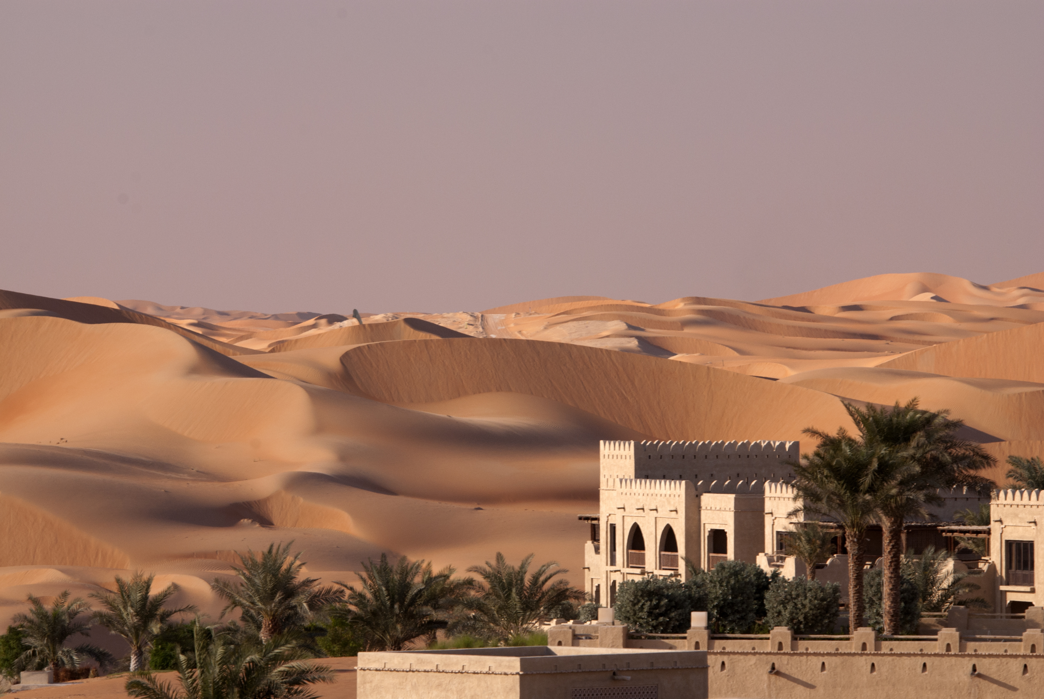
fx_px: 9581
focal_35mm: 330
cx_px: 522
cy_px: 350
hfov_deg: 6.2
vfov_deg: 4.2
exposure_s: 1/80
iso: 200
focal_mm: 220
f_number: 11
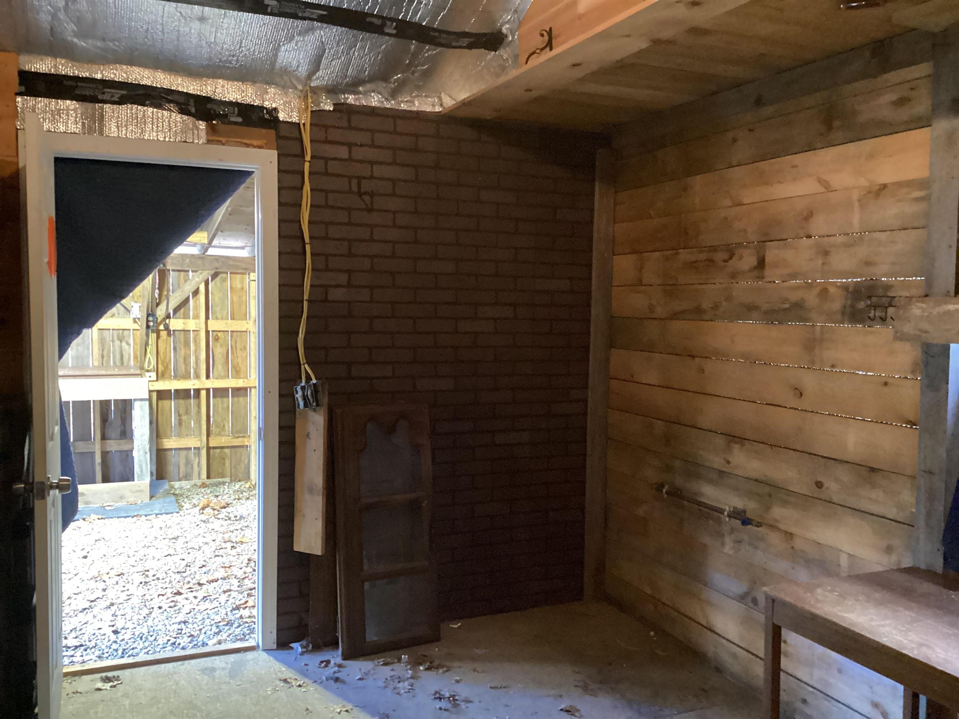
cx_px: 480
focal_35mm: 31
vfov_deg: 45.4
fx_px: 859
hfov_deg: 58.4
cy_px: 360
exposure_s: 1/24
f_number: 2.4
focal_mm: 3.3
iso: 640
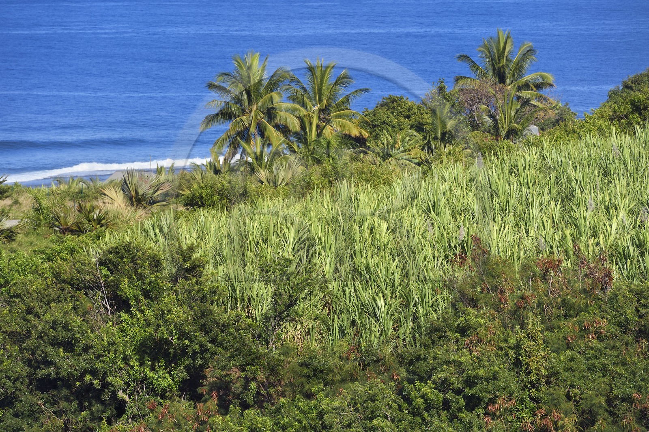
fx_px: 3603
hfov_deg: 10.3
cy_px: 216
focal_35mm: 200
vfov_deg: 6.9
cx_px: 324
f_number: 8
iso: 200
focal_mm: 200
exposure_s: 1/400
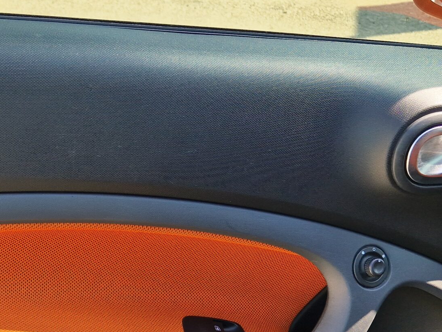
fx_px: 690
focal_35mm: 54
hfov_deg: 35.4
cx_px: 168
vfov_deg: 26.5
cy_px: 270
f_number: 1.8
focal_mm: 5.4
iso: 50
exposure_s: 1/427
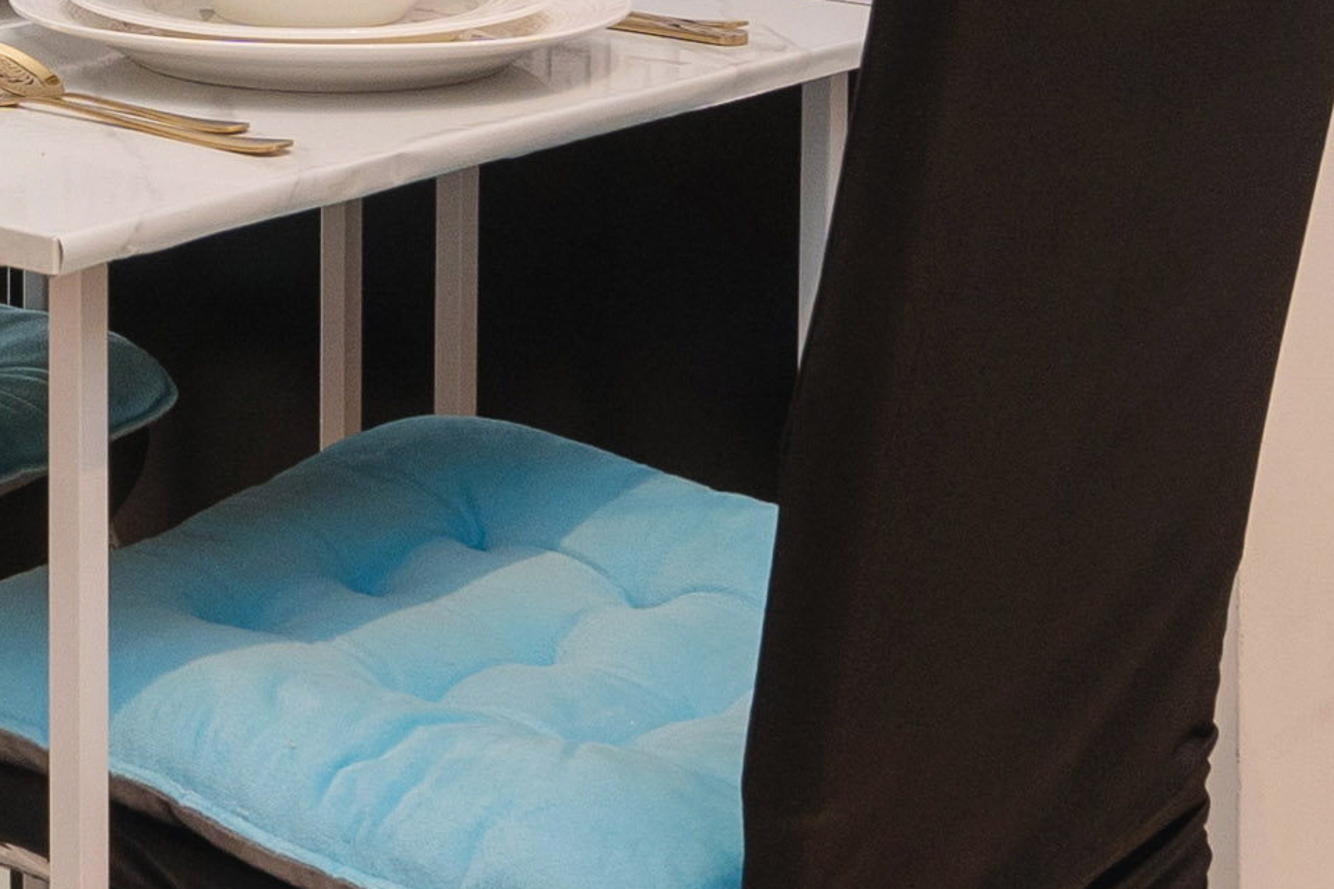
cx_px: 103
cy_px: -603
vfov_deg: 12.7
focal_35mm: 100
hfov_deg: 20.0
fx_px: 3705
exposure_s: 1/20
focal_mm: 16
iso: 500
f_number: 6.3
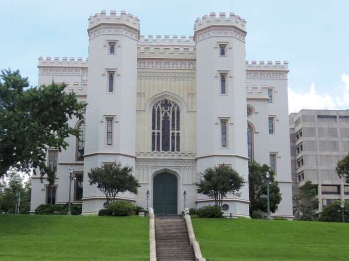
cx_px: 160
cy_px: 144
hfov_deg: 34.3
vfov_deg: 26.1
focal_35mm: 56
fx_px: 565
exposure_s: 1/250
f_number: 4.6
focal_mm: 8.7
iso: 64
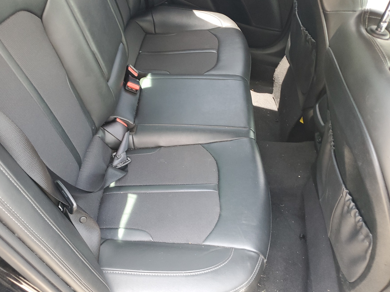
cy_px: 161
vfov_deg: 46.7
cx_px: 170
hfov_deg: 59.8
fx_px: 338
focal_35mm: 30
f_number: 1.5
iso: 97
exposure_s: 1/60.2
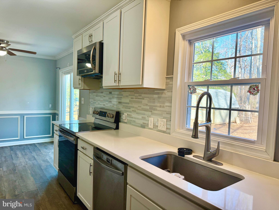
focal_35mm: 24
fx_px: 193
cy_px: 105
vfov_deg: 56.8
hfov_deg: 71.6
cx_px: 140
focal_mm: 6.76
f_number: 1.78
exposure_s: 1/232
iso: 100
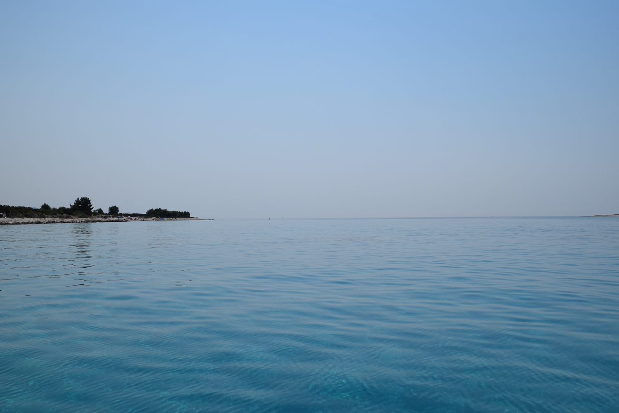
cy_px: 206
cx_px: 310
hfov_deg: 59.5
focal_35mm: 32
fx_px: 542
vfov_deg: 41.7
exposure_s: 1/500
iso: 200
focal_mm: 21
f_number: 11
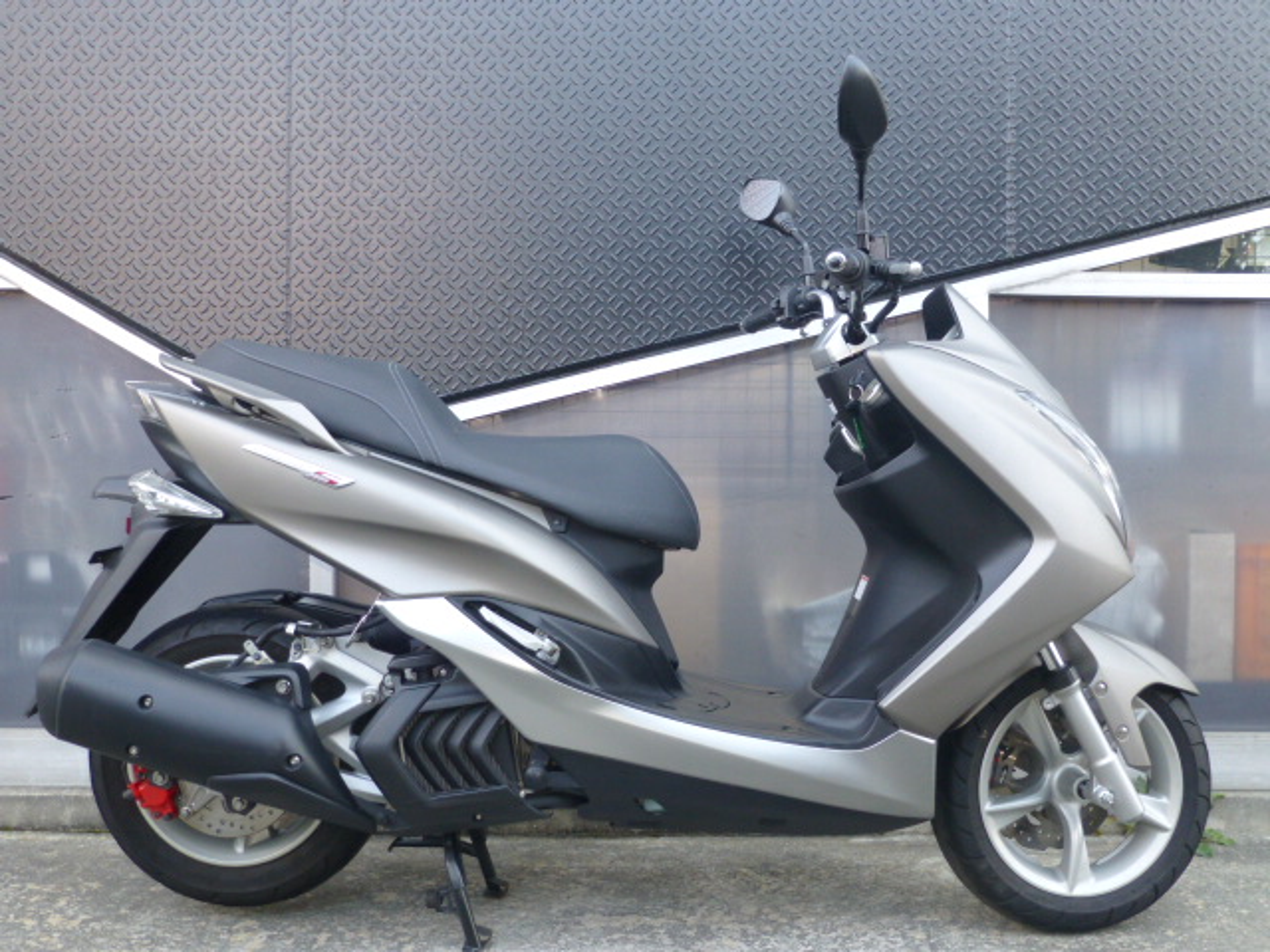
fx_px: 1247
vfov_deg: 41.8
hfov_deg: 54.0
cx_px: 635
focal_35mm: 34
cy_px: 476
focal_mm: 6.1
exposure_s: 1/60
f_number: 3.7
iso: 160
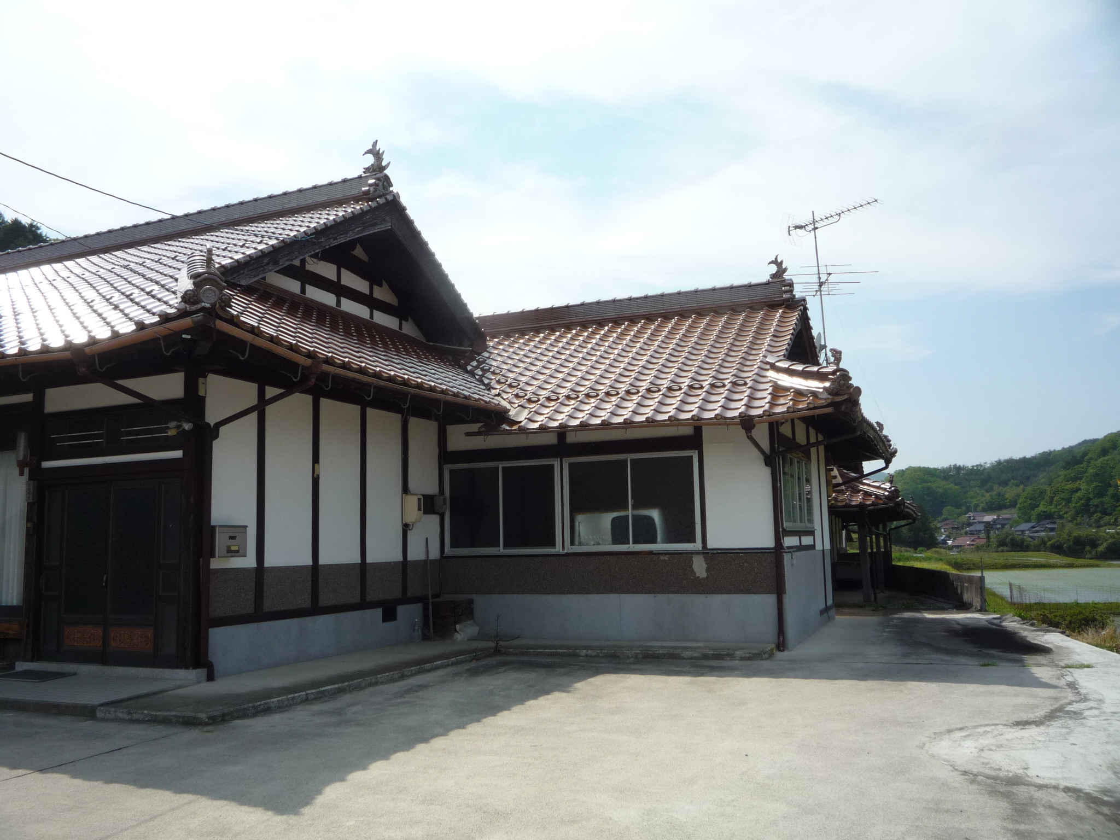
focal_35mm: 30
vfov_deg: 46.8
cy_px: 420
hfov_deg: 60.0
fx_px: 971
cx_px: 560
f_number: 5.6
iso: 100
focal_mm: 5.2
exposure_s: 1/400
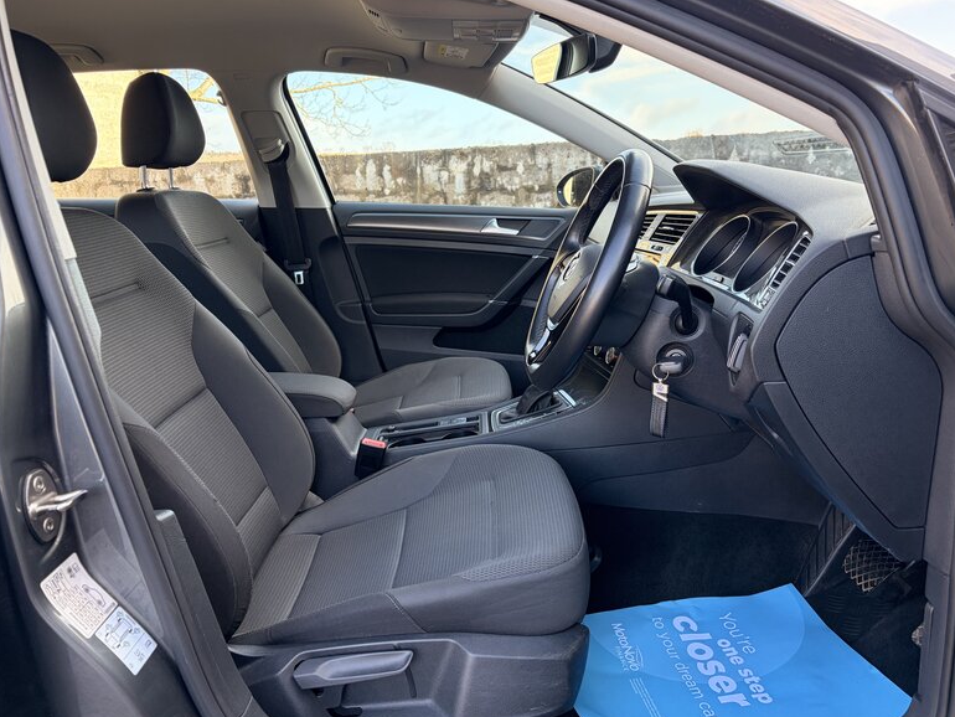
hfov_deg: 65.3
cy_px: 351
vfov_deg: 51.4
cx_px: 491
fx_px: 745
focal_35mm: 27
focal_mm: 5.96
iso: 125
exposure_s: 1/232
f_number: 1.6
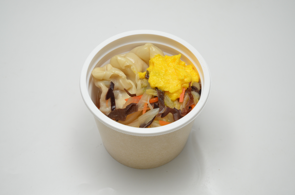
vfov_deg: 17.4
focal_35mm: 78
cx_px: 148
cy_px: 98
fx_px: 638
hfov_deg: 26.0
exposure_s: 1/60
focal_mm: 52
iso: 500
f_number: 5.6
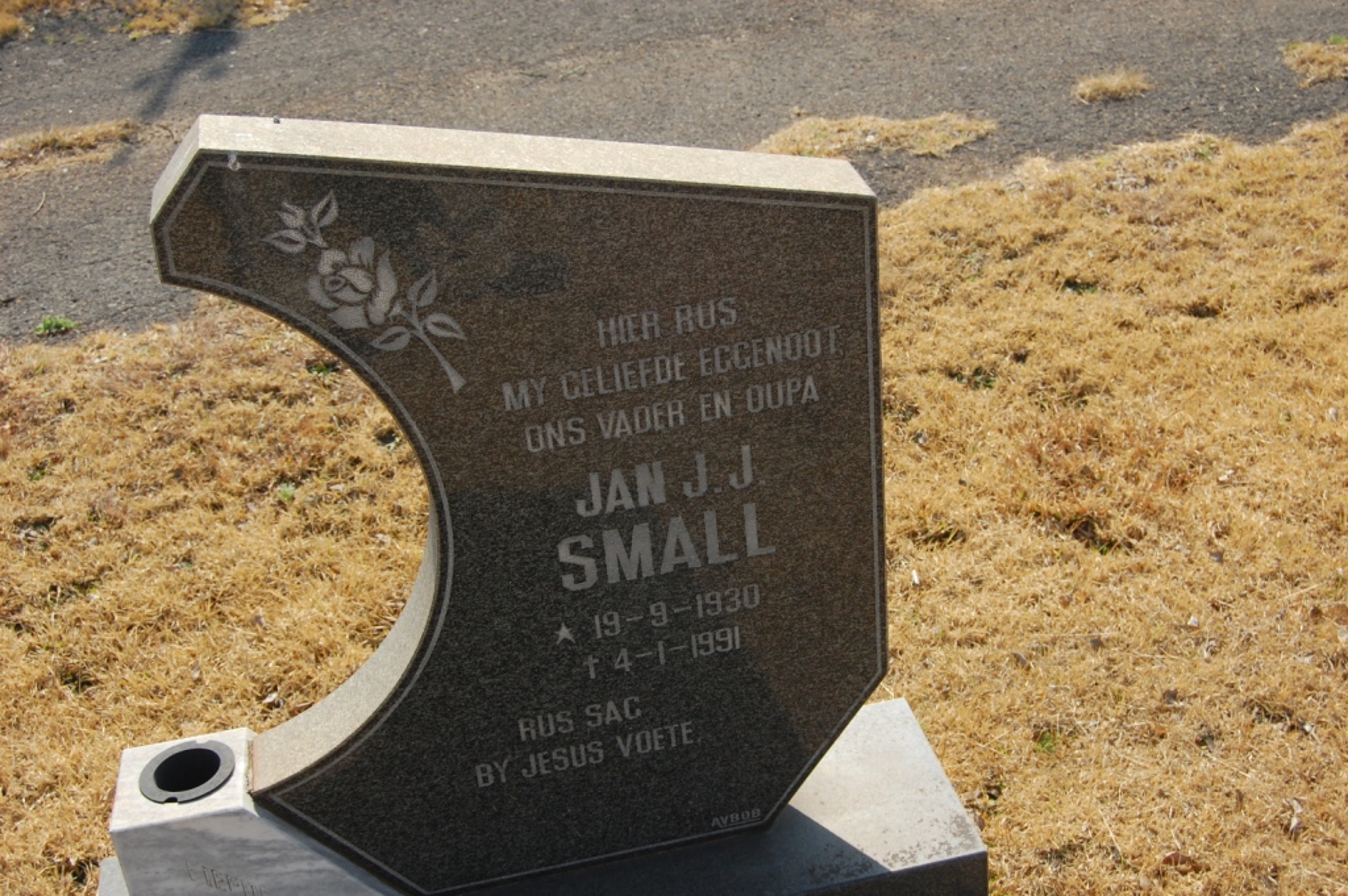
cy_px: 448
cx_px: 674
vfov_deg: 28.9
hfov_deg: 42.4
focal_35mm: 46
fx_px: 1740
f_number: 7.1
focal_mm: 31
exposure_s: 1/640
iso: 400
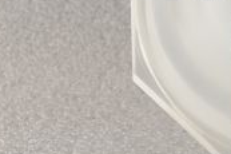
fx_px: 1109
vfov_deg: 7.8
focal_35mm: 173
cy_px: -31
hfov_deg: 11.6
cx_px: 299
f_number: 11
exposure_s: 1/125
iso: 1600
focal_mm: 50
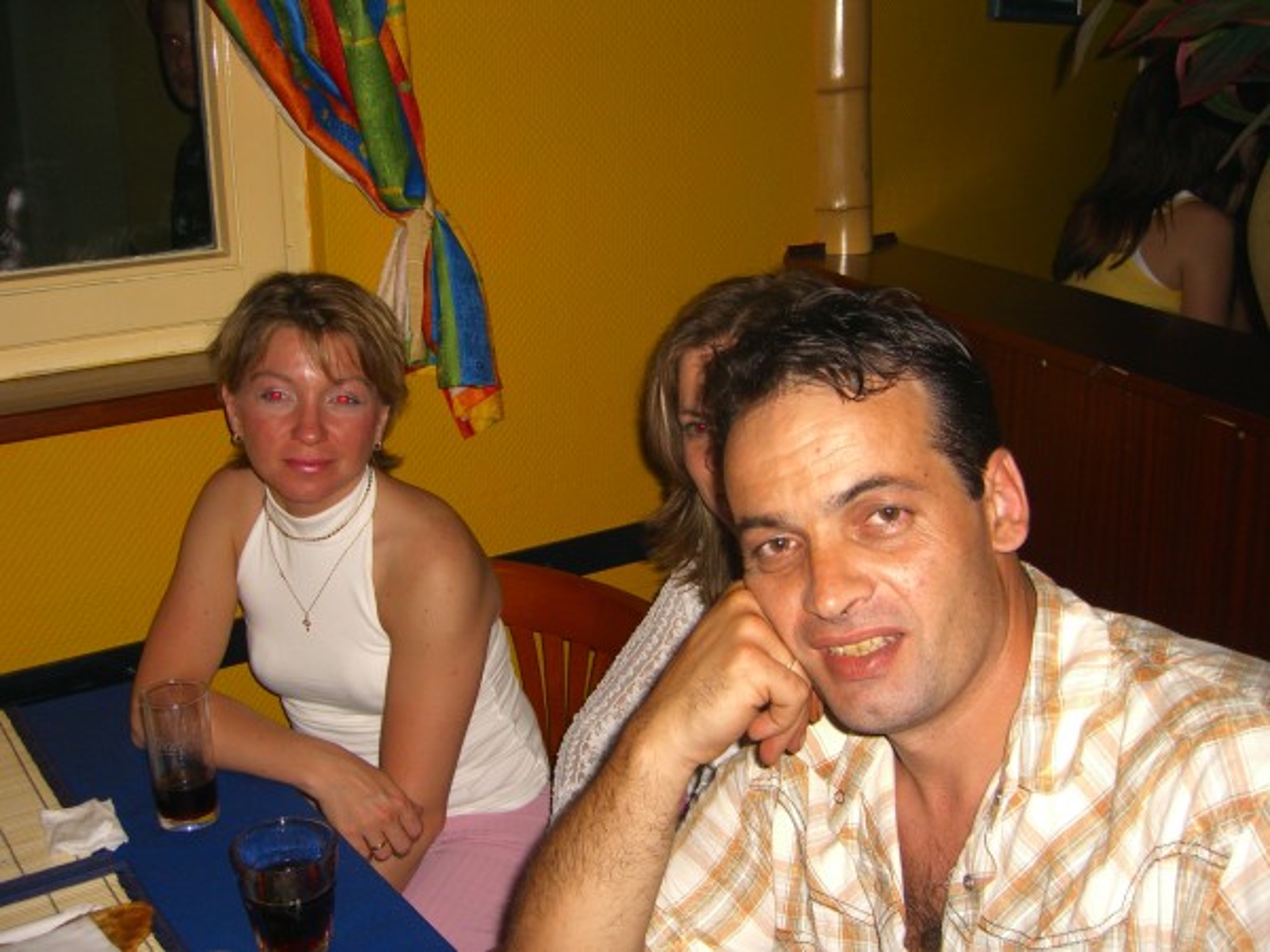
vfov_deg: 37.7
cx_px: 635
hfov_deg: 49.0
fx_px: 1394
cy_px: 476
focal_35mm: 38
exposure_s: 1/60
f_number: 2.8
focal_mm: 7.9
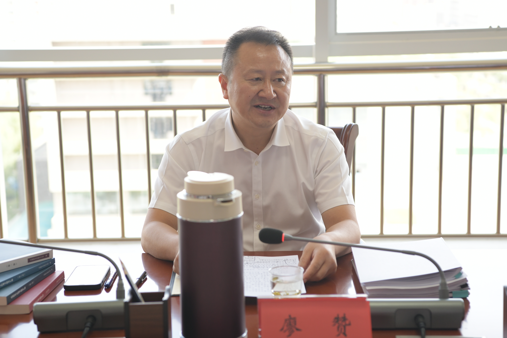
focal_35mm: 70
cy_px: 169
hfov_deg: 28.8
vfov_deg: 19.5
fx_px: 986
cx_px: 254
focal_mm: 70
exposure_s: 1/250
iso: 800
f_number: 4.5
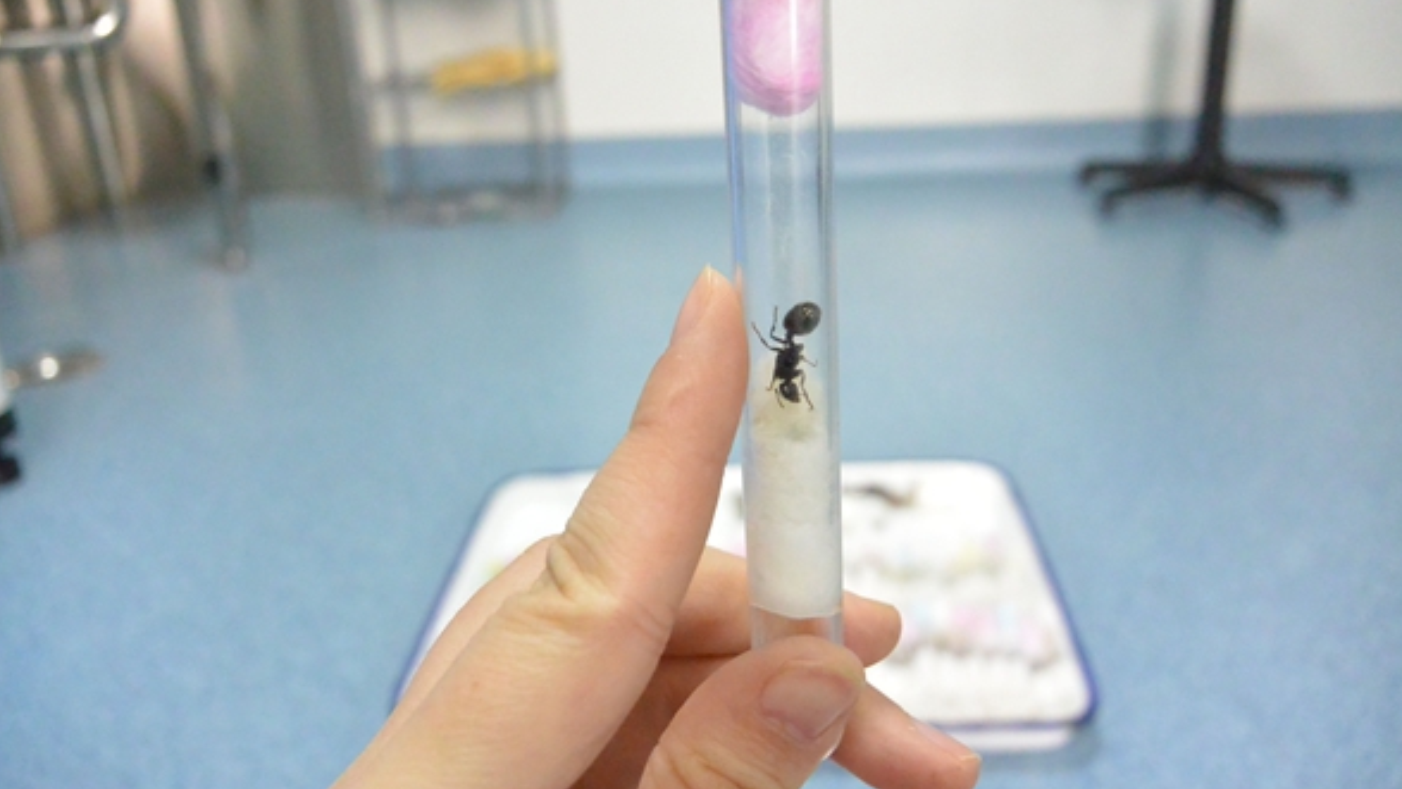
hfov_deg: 62.6
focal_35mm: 31
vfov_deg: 37.8
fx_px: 1153
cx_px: 703
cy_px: 377
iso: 2800
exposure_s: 1/60
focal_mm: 11
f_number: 3.5
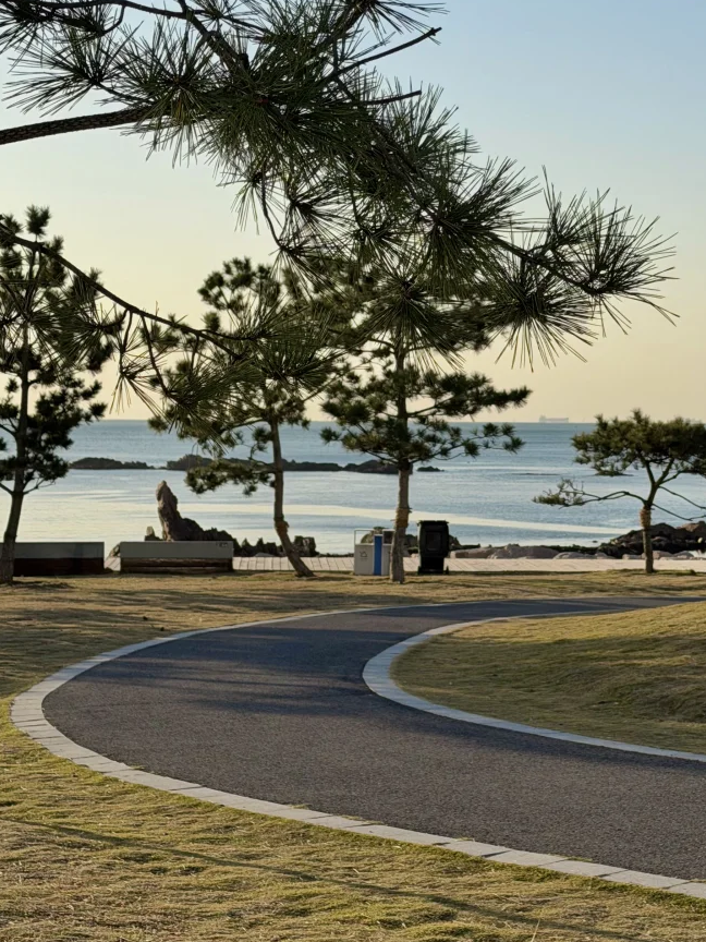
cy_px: 431
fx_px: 2175
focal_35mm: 80
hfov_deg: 18.3
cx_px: 516
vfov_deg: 24.4
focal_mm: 6.76
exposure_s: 1/5587
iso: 64
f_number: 1.78
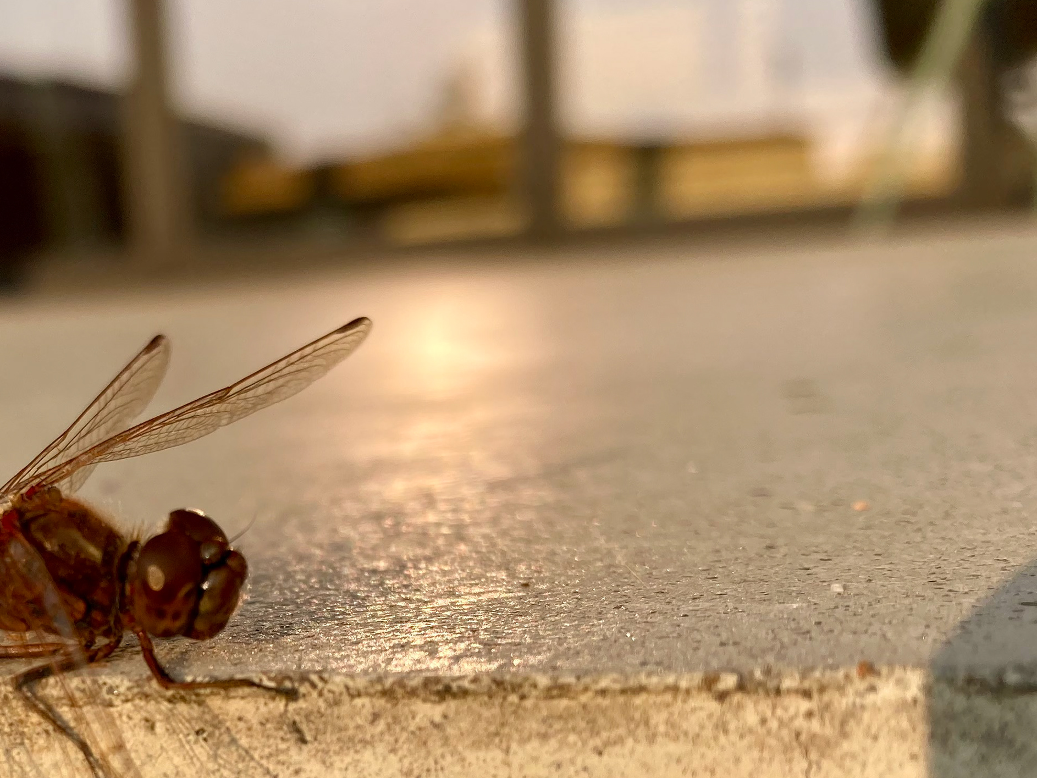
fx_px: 1708
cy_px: 718
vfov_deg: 24.8
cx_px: 124
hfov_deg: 32.3
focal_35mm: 57
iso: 20
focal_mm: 3.99
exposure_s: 1/1333
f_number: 1.8
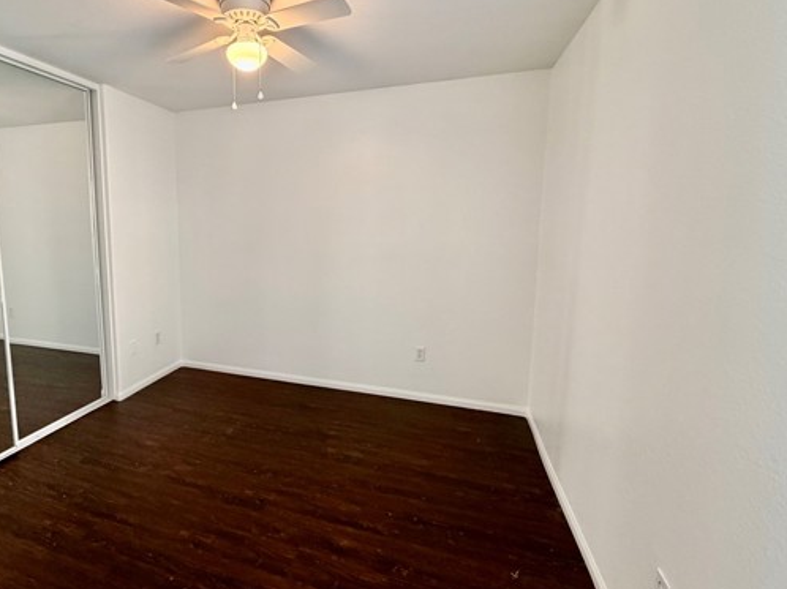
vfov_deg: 71.4
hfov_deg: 86.0
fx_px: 409
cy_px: 270
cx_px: 294
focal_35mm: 18
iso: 250
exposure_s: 1/60
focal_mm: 2.22
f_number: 2.2
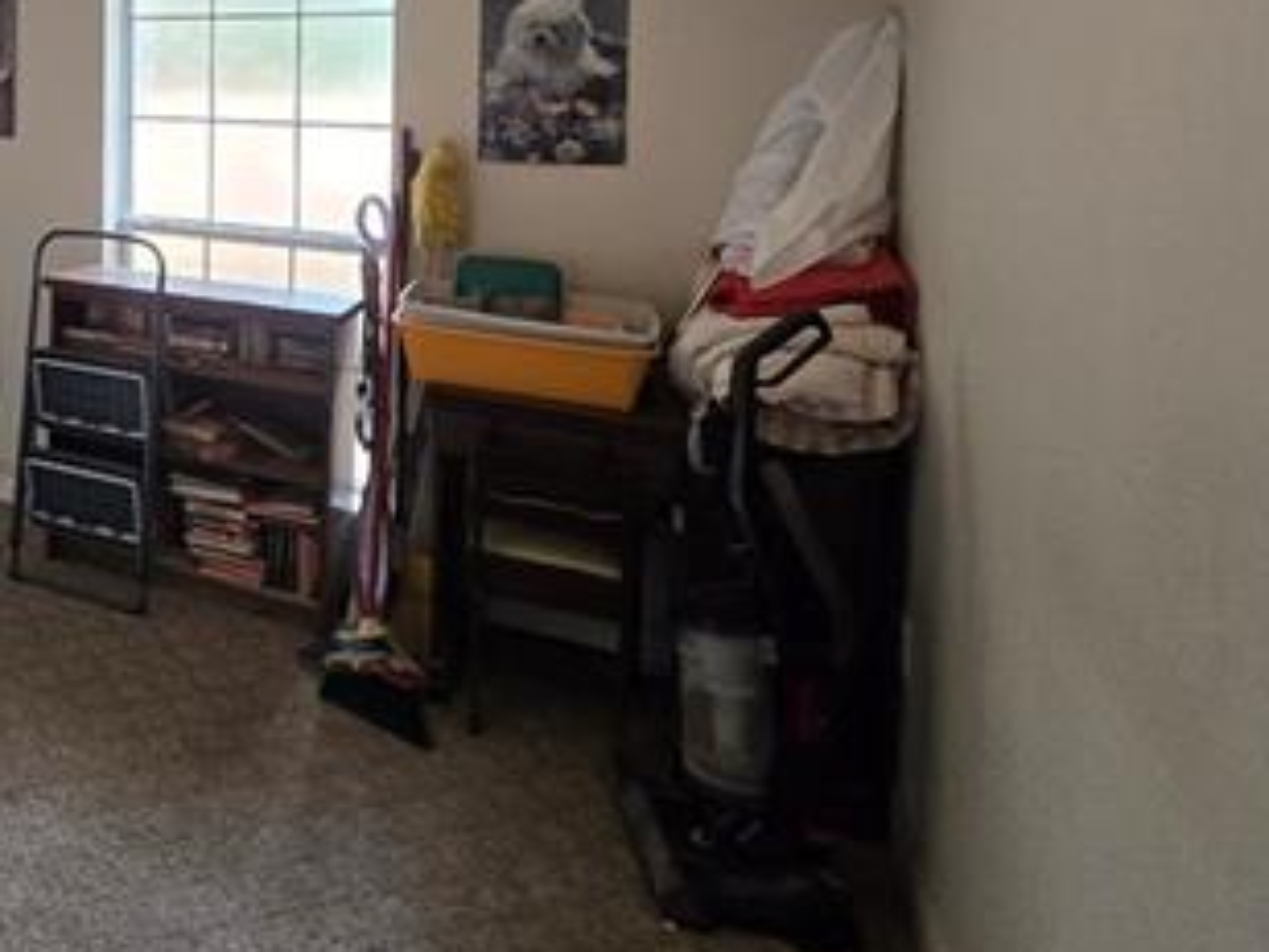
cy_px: 115
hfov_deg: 51.9
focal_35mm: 27
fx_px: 990
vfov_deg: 46.8
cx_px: -4
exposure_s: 1/60
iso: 250
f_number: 2.2
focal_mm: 2.2
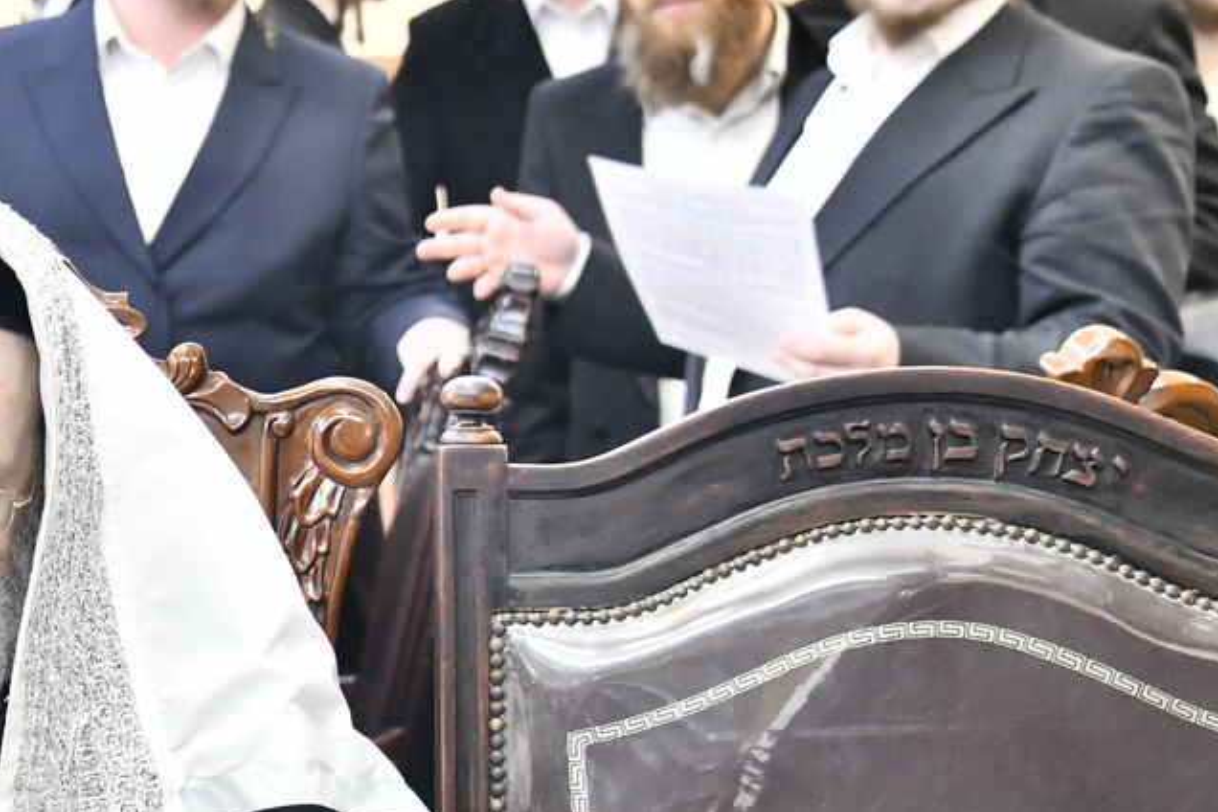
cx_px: -71
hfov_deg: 14.1
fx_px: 4838
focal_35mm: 143
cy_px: 581
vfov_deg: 9.6
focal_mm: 65
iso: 3200
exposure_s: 1/160
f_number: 5.6
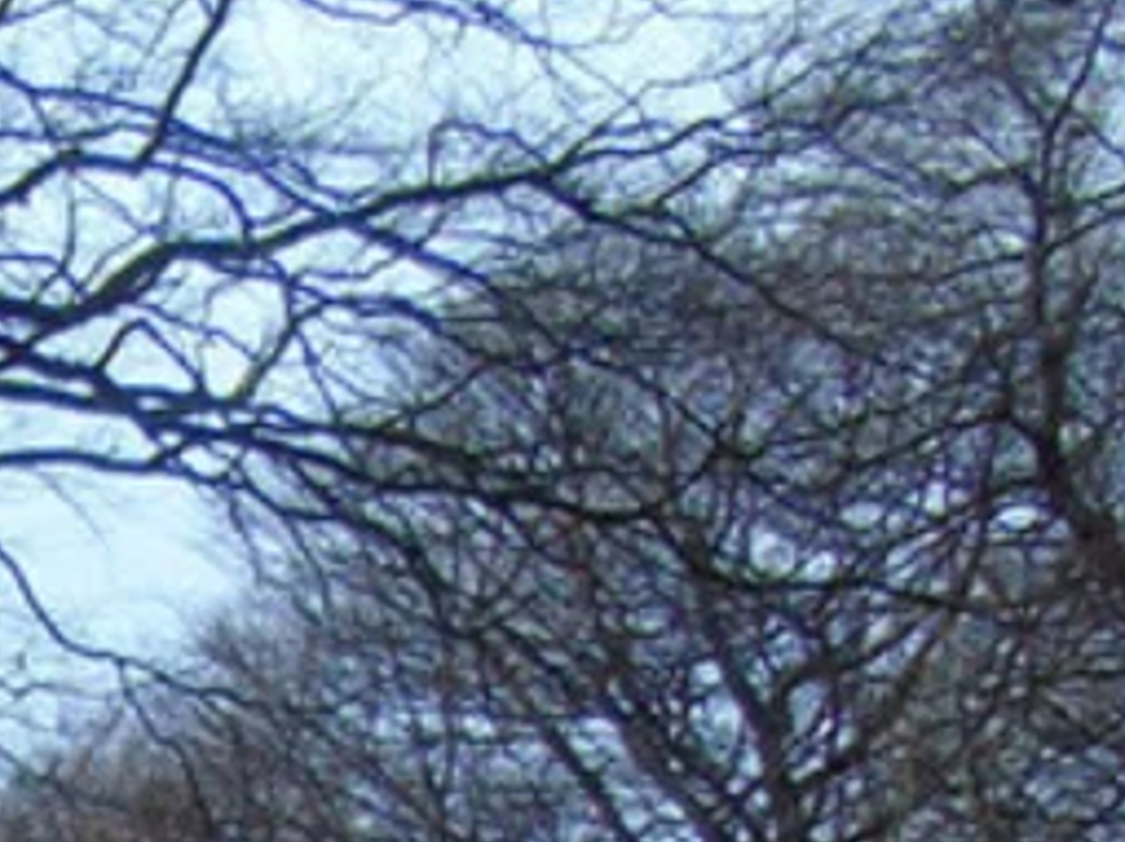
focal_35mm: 141
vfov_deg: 9.5
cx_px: -825
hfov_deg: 12.9
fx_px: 4580
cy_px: 1891
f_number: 3.4
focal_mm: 4.4
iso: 80
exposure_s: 1/80
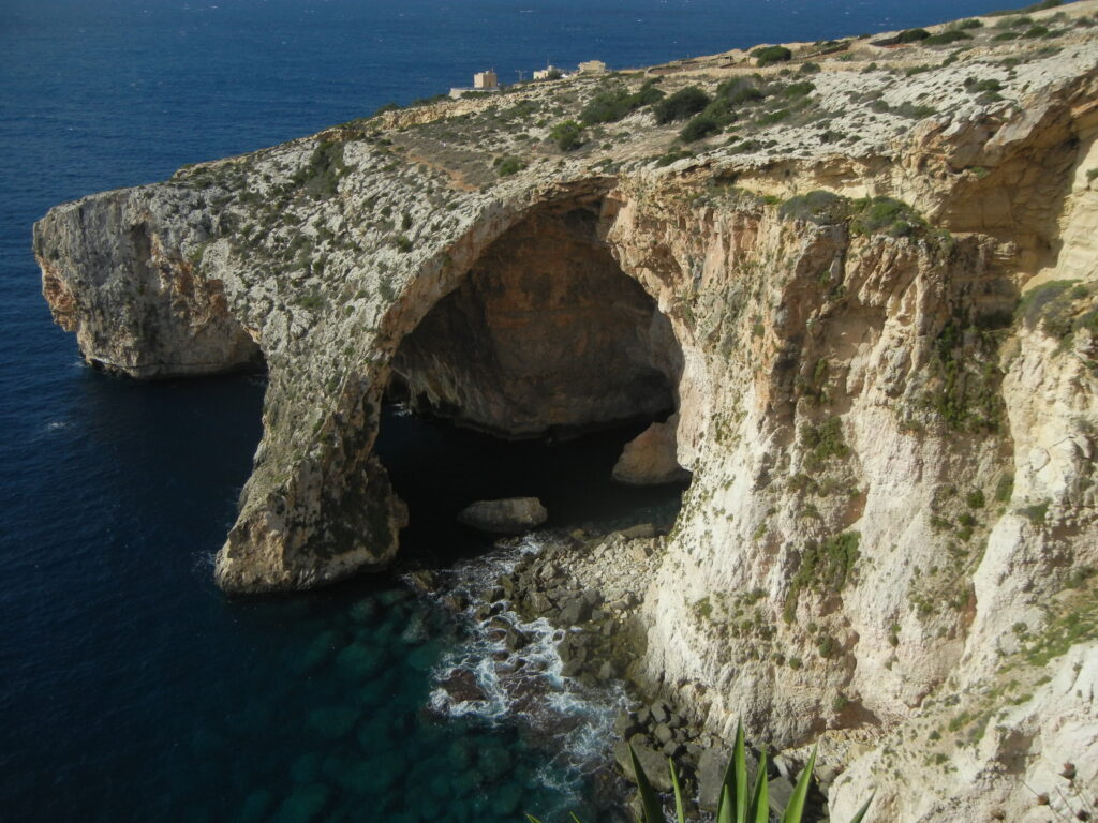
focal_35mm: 30
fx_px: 952
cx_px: 549
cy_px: 412
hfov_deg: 60.0
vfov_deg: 46.8
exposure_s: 1/798
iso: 160
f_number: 7
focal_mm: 5.4
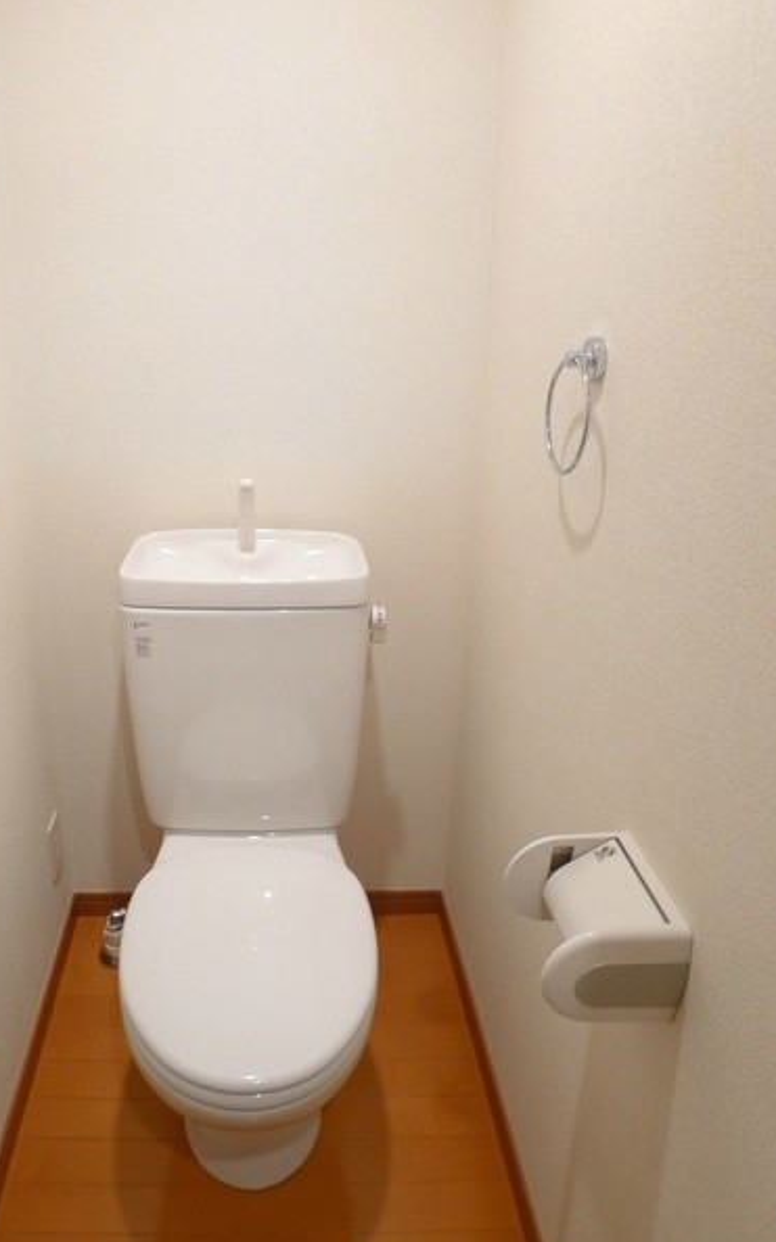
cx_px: 254
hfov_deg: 41.2
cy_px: 592
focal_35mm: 30
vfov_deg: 62.9
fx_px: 1016
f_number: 2
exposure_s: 1/13
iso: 80
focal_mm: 5.1
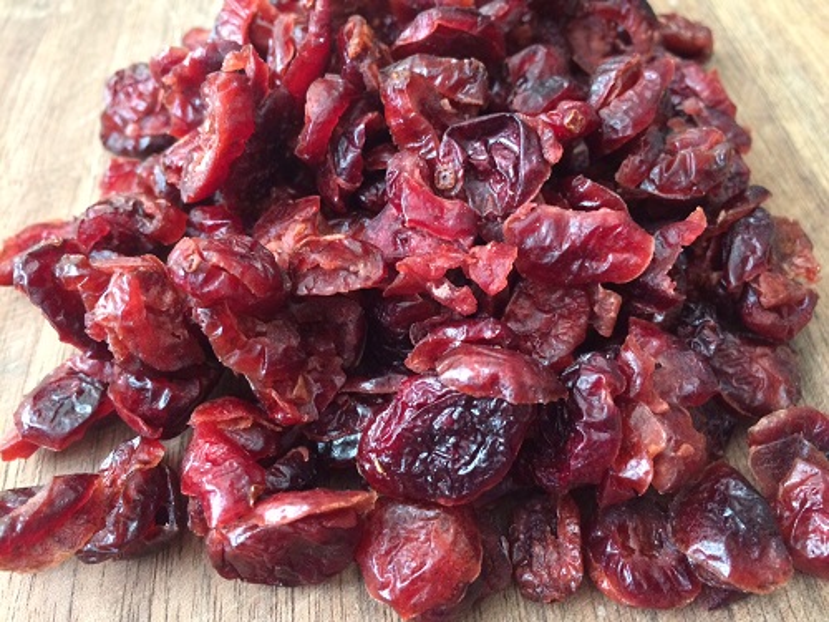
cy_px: 311
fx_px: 695
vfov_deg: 48.2
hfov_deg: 61.7
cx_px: 414
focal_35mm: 29
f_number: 2.2
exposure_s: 1/30
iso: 250
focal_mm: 4.15
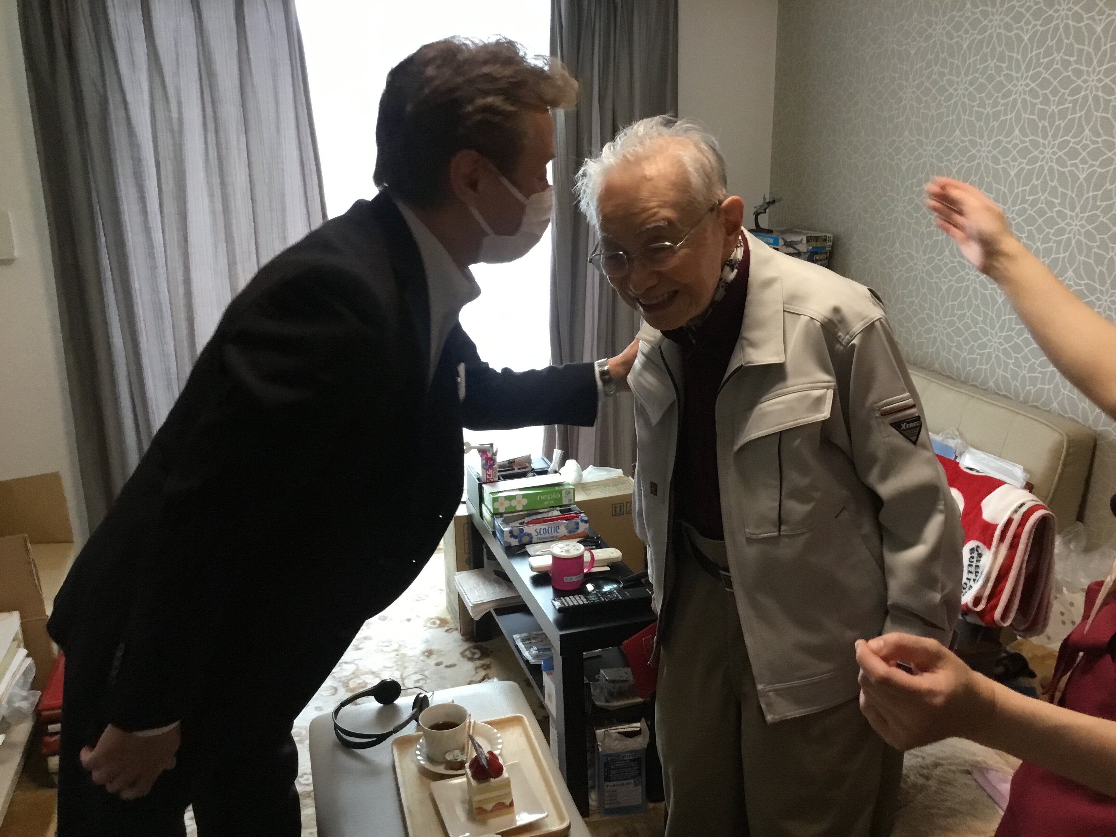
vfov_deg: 45.4
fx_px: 999
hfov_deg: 58.4
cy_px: 418
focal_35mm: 31
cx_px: 558
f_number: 2.4
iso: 125
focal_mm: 3.3
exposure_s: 1/30
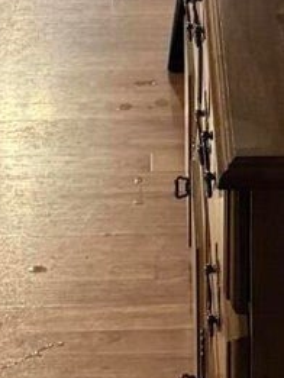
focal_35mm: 147
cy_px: -562
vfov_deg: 11.1
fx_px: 1607
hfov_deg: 10.1
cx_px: 243
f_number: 1.78
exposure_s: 1/40
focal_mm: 6.76
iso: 640
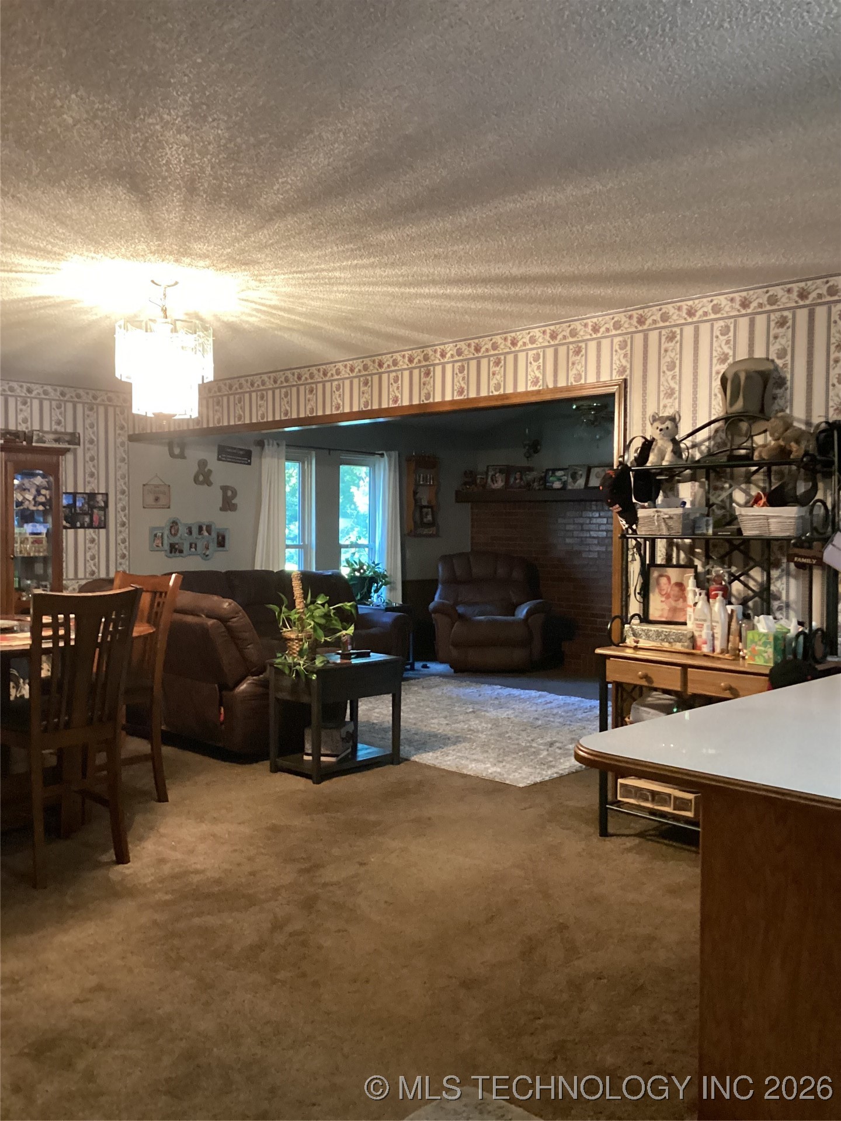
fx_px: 1004
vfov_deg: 58.4
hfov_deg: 45.4
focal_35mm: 31
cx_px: 420
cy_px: 560
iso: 640
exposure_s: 1/30
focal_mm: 3.3
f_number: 2.4
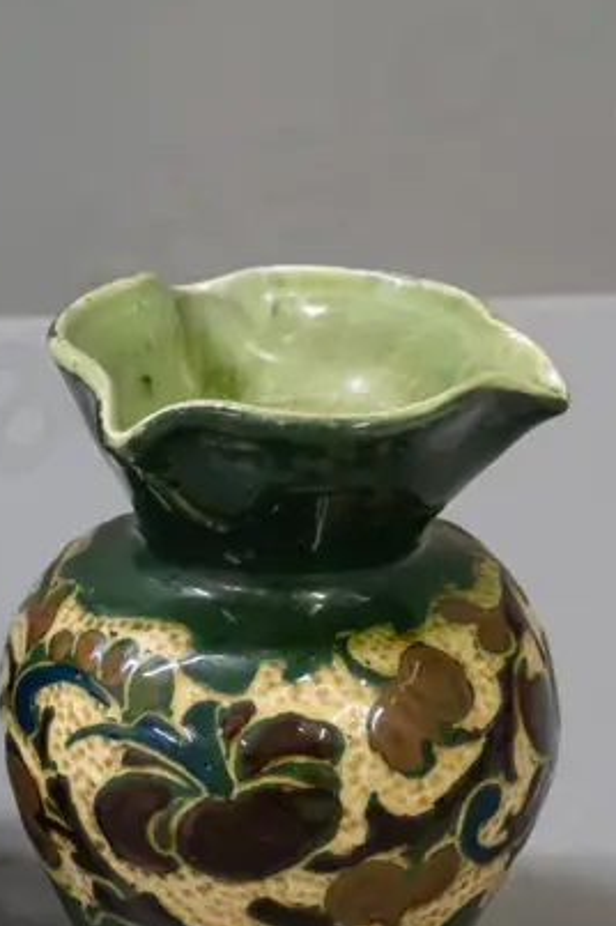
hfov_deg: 10.6
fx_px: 3265
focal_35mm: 127
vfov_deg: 16.1
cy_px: 466
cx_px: -71
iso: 3200
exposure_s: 1/80
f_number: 5.6
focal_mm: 24
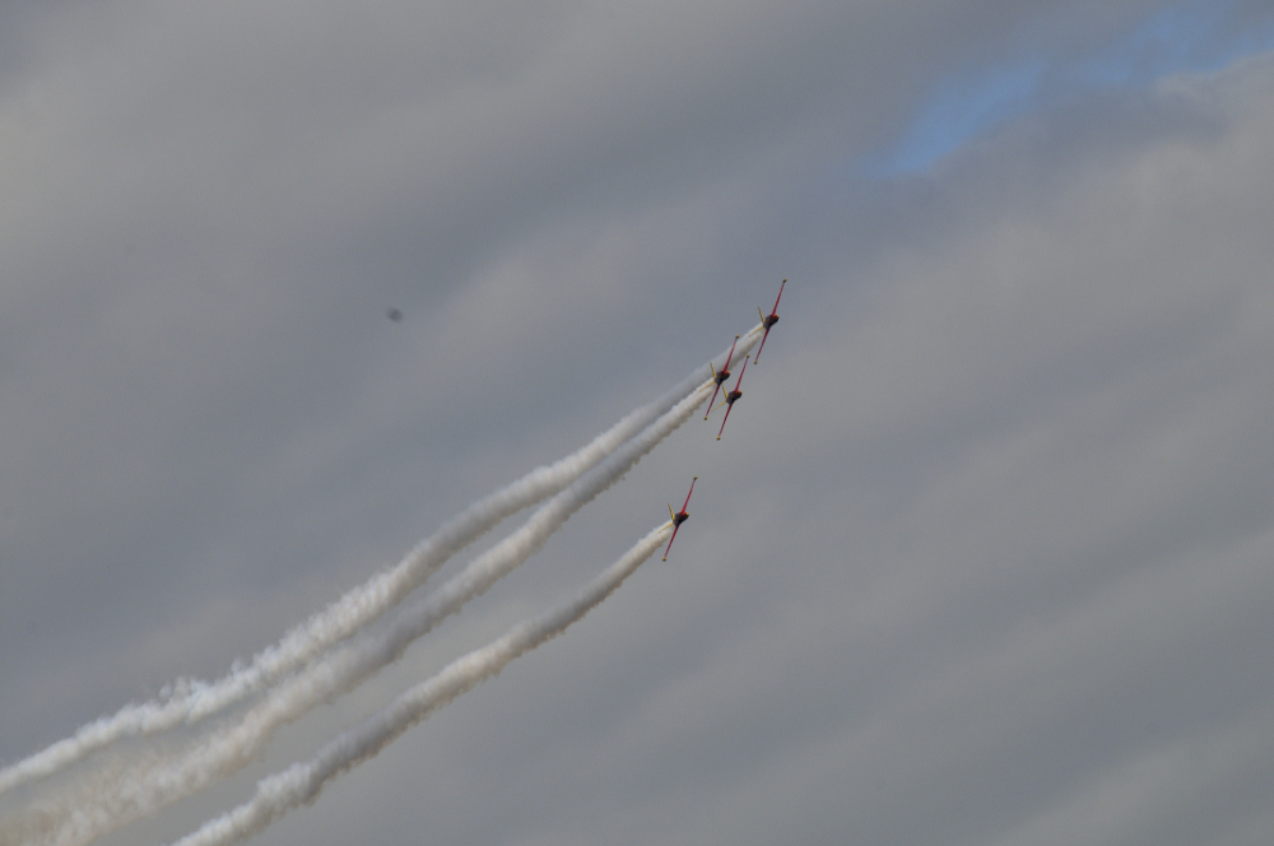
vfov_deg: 3.0
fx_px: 15904
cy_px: 423
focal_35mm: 450
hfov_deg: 4.6
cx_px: 637
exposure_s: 1/500
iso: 200
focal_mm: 300
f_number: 11
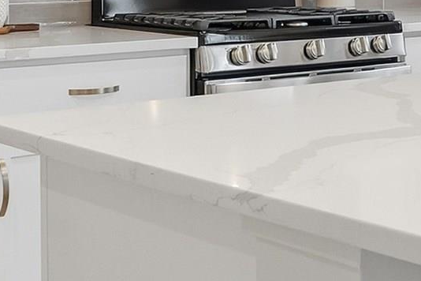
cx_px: 471
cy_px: -66
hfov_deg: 21.0
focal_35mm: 92
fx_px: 1076
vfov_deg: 14.4
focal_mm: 16
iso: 640
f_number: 7.1
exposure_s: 1/250
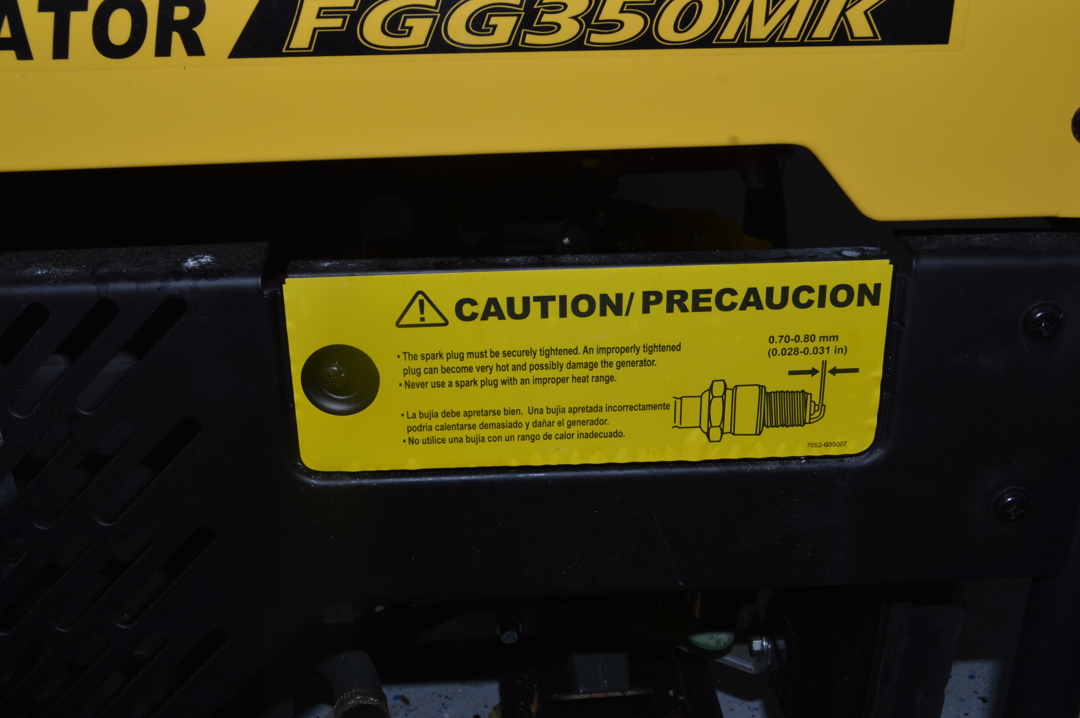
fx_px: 1169
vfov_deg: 34.1
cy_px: 359
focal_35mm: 39
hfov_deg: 49.6
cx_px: 540
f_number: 11
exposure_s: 1/200
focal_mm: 26
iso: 100
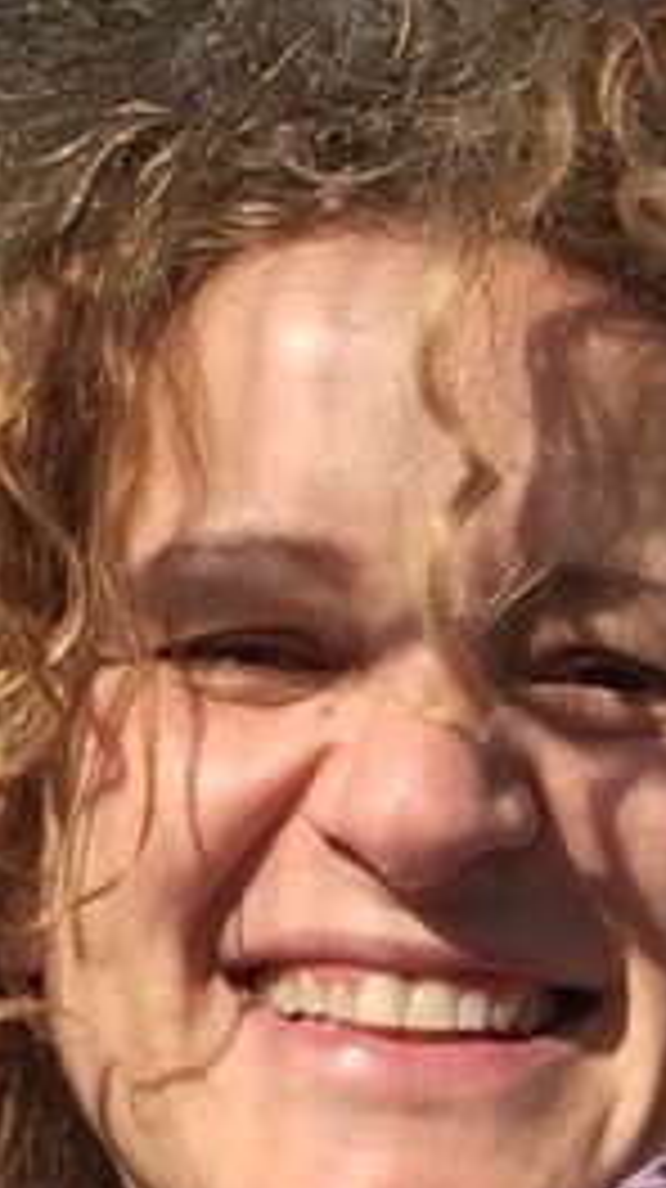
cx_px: 855
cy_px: 1030
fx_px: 2581
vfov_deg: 25.3
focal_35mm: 82
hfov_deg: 14.1
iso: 50
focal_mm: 2.15
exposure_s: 1/1342
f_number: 2.4
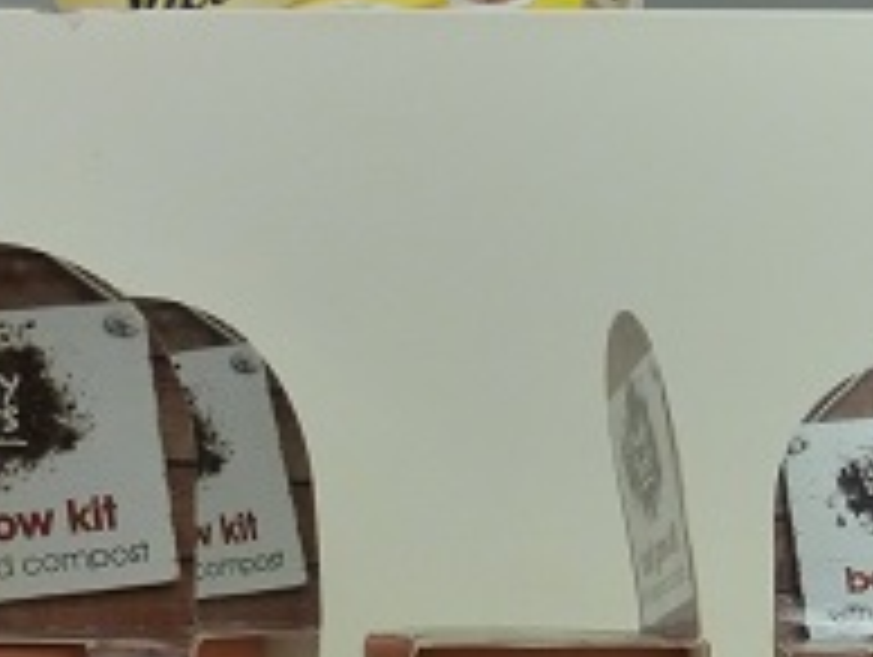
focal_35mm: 90
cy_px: 646
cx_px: 860
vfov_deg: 16.1
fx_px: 2273
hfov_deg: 21.1
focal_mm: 4.3
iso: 320
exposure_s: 1/60
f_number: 3.3
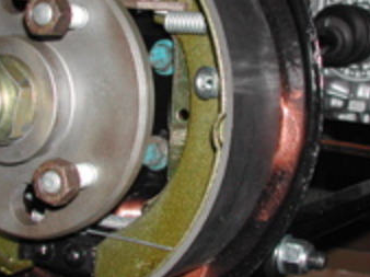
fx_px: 769
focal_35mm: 72
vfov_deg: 20.4
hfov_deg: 27.0
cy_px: 105
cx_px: 200
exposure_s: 1/60
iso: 100
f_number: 7.6
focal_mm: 8
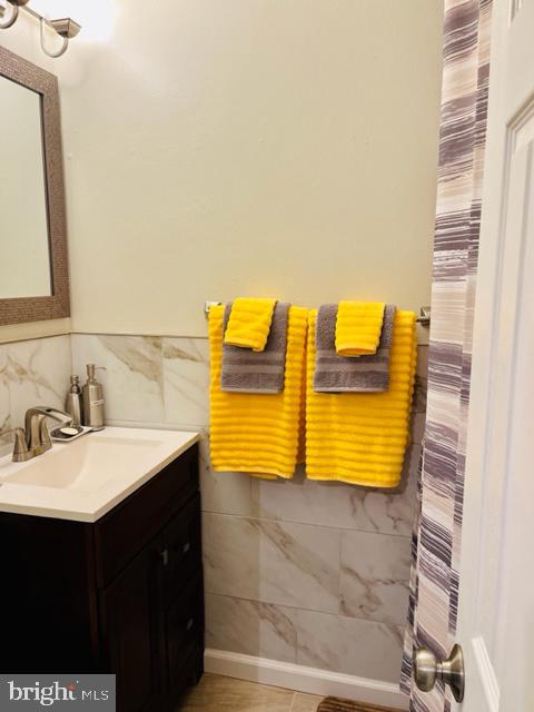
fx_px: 535
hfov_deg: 53.1
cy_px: 356
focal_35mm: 26
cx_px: 267
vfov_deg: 67.3
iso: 125
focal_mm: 5.1
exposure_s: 1/120
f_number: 1.6
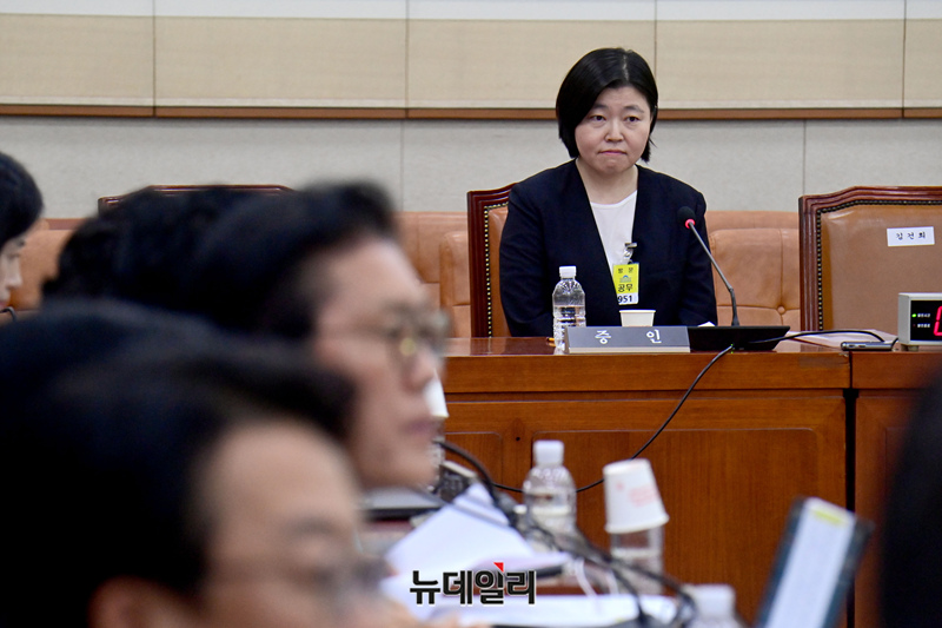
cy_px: 314
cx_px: 471
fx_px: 6540
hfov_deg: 8.2
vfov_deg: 5.5
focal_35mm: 250
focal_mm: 250
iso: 6400
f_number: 9
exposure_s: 1/250
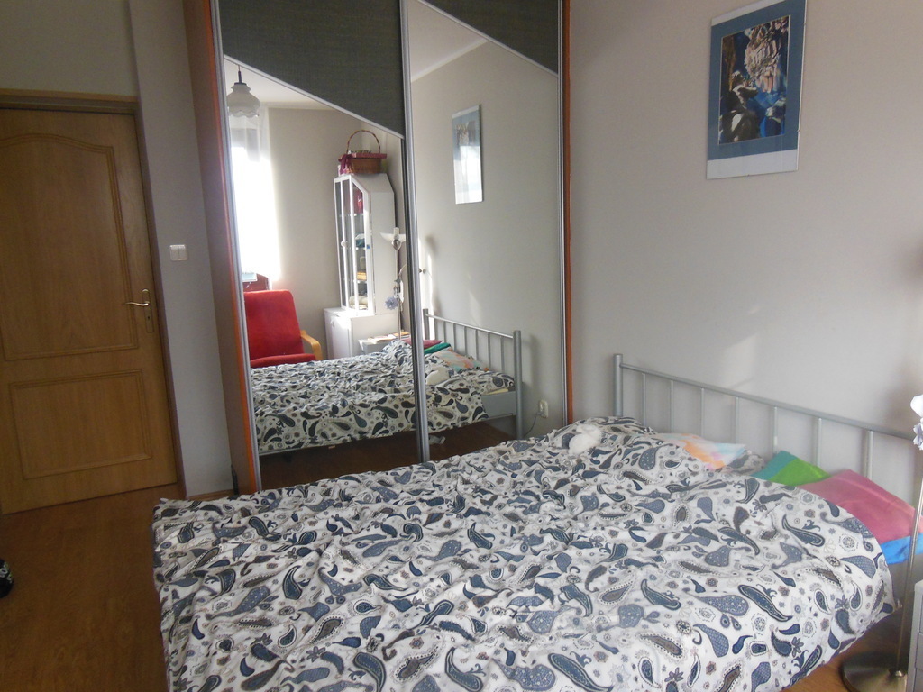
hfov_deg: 69.4
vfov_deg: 54.9
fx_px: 667
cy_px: 346
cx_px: 462
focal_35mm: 25
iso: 400
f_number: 3.5
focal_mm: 4.5
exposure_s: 1/160
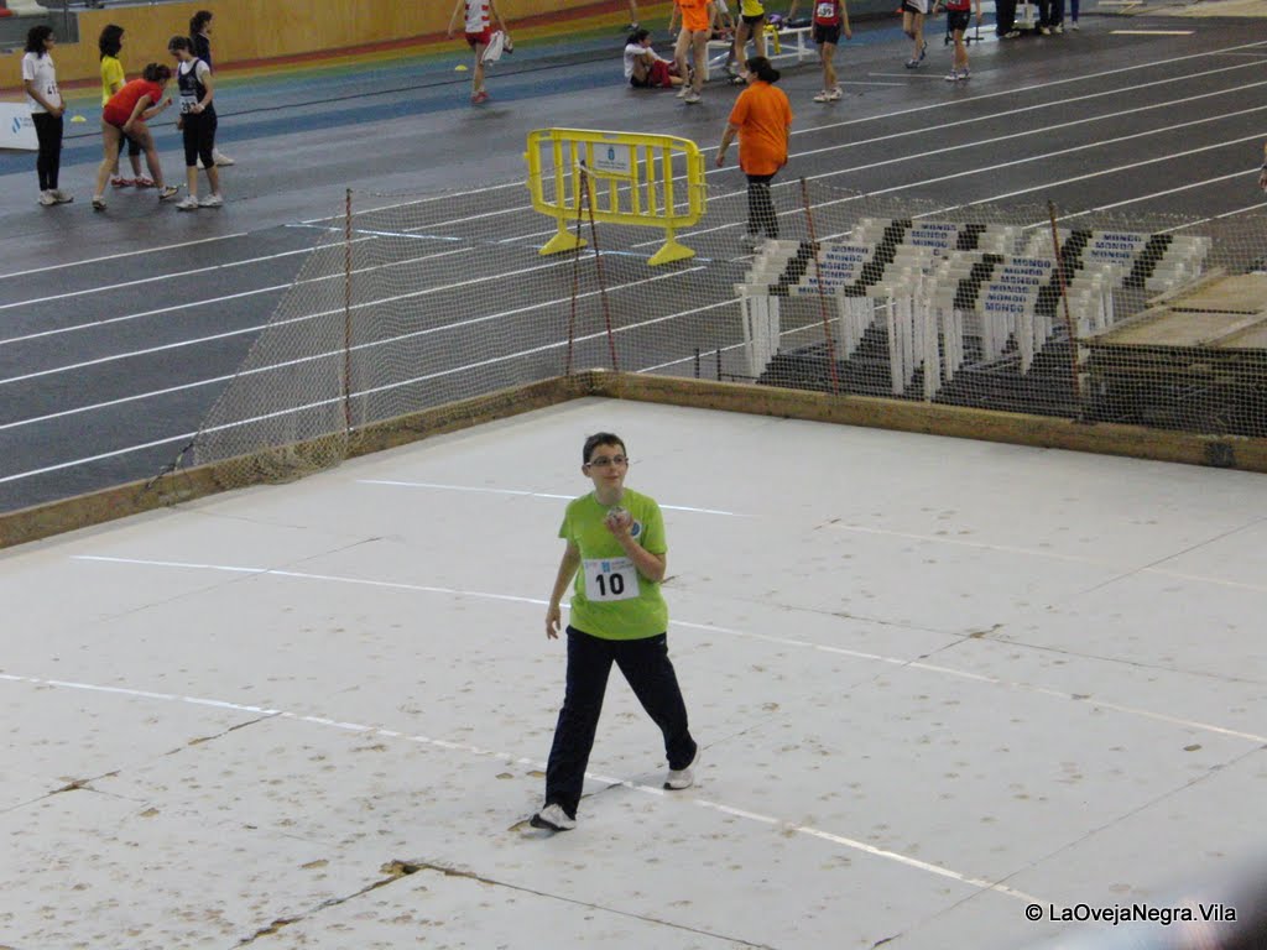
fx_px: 3331
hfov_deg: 21.5
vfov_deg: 16.2
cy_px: 475
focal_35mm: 91
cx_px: 634
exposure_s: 1/320
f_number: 3.8
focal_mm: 16.1
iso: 800
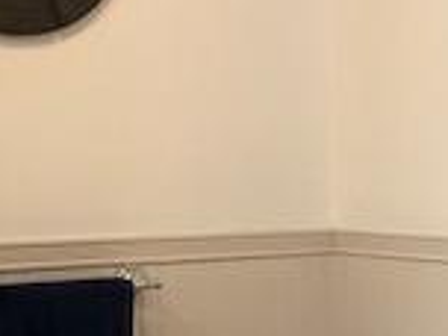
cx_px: 513
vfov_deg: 12.5
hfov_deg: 16.1
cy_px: 304
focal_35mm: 118
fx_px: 1527
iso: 40
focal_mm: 3.99
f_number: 1.8
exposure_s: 1/24
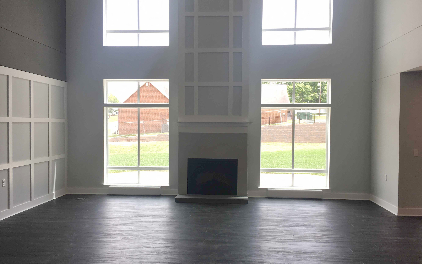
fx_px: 357
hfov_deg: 61.2
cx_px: 212
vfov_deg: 40.6
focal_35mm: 31
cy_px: 133
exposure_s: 1/120
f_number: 2.2
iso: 32
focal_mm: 4.15
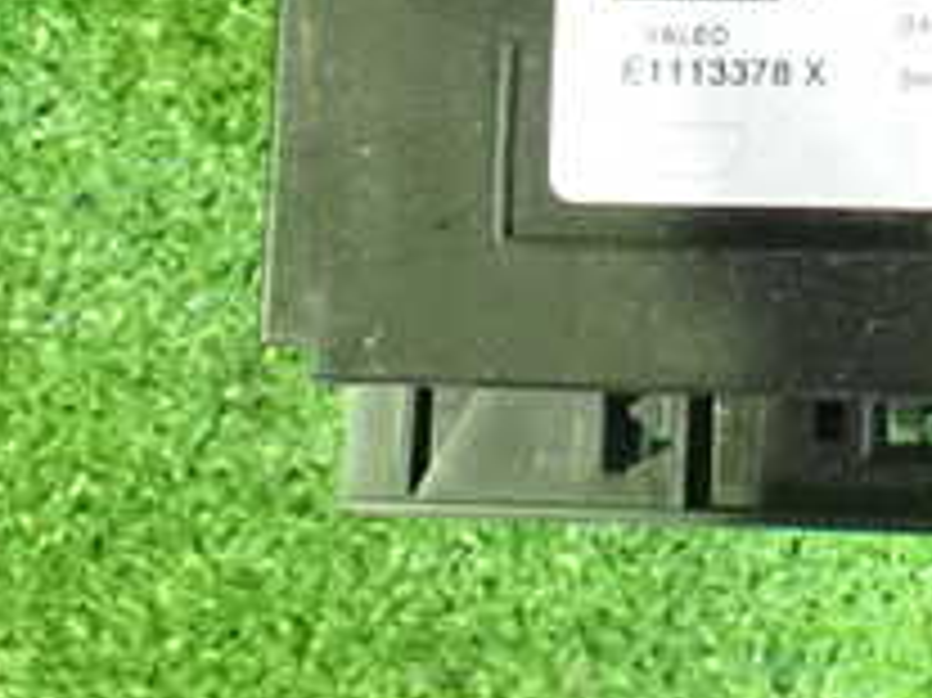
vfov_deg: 16.5
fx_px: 2341
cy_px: -54
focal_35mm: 87
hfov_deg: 22.0
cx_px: 819
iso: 1600
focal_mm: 5.4
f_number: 2.3
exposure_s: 1/25
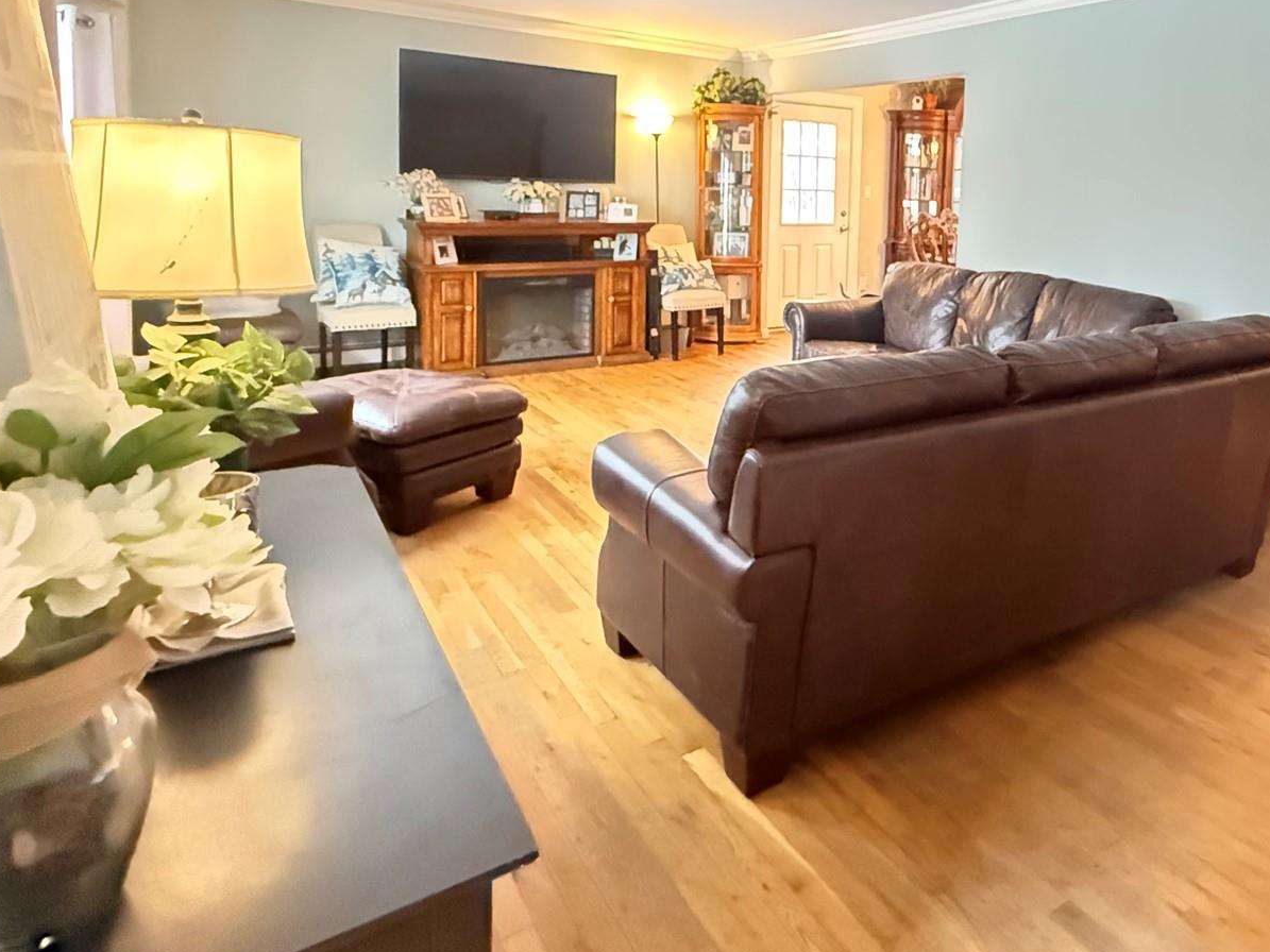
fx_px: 880
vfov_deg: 54.5
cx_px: 920
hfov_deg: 67.9
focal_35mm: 24
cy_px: 252
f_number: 2.2
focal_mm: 2.22
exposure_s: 1/24
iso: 2500
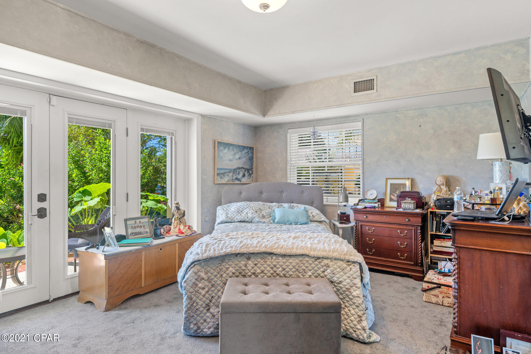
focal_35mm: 20
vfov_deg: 61.9
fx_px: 295
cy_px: 177
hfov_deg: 84.0
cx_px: 266
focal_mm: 20
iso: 500
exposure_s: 1/3
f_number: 7.1
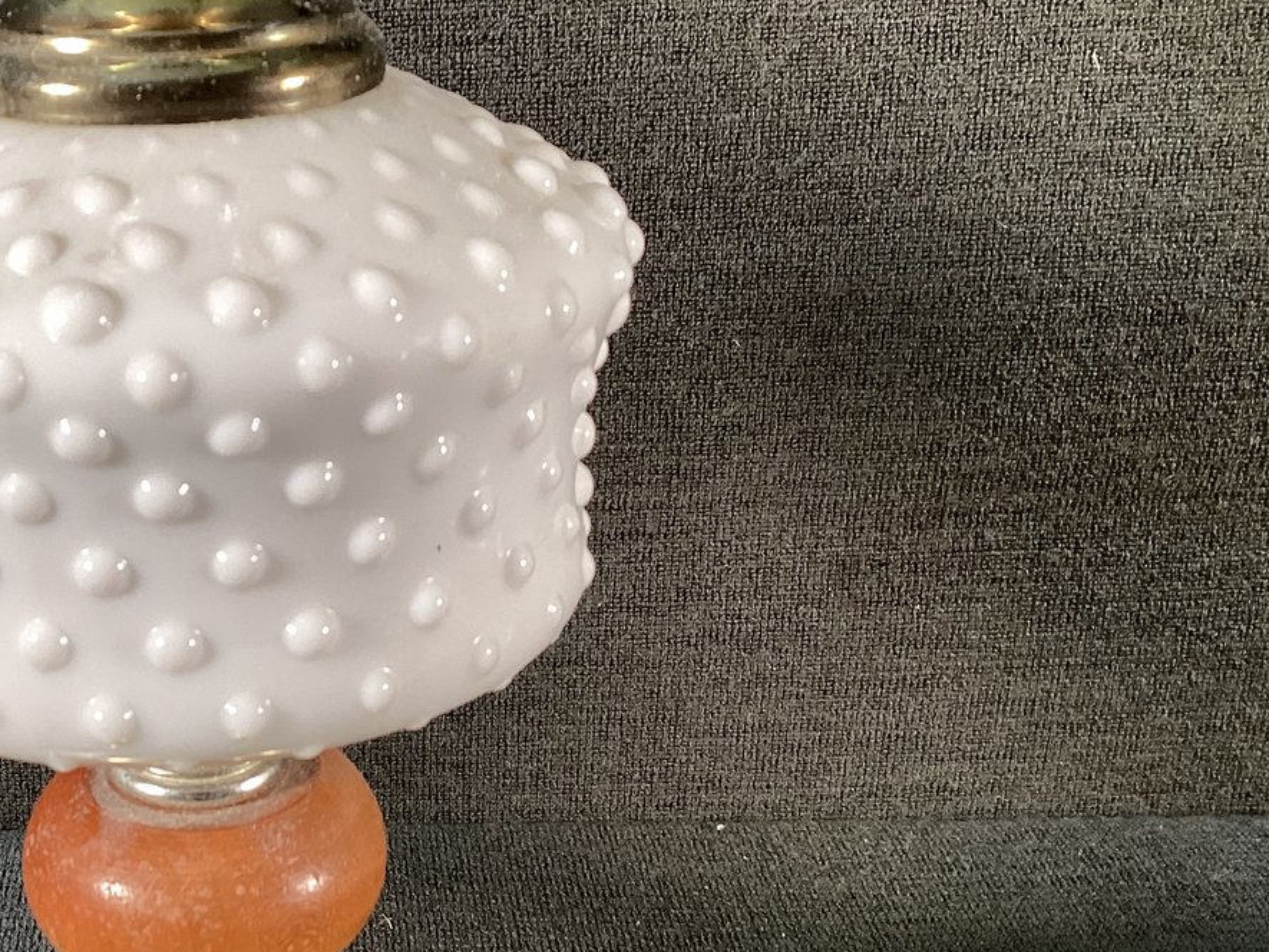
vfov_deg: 27.5
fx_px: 1943
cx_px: 223
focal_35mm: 53
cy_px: 409
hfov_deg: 34.8
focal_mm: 3.3
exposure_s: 1/60
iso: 80
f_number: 2.4
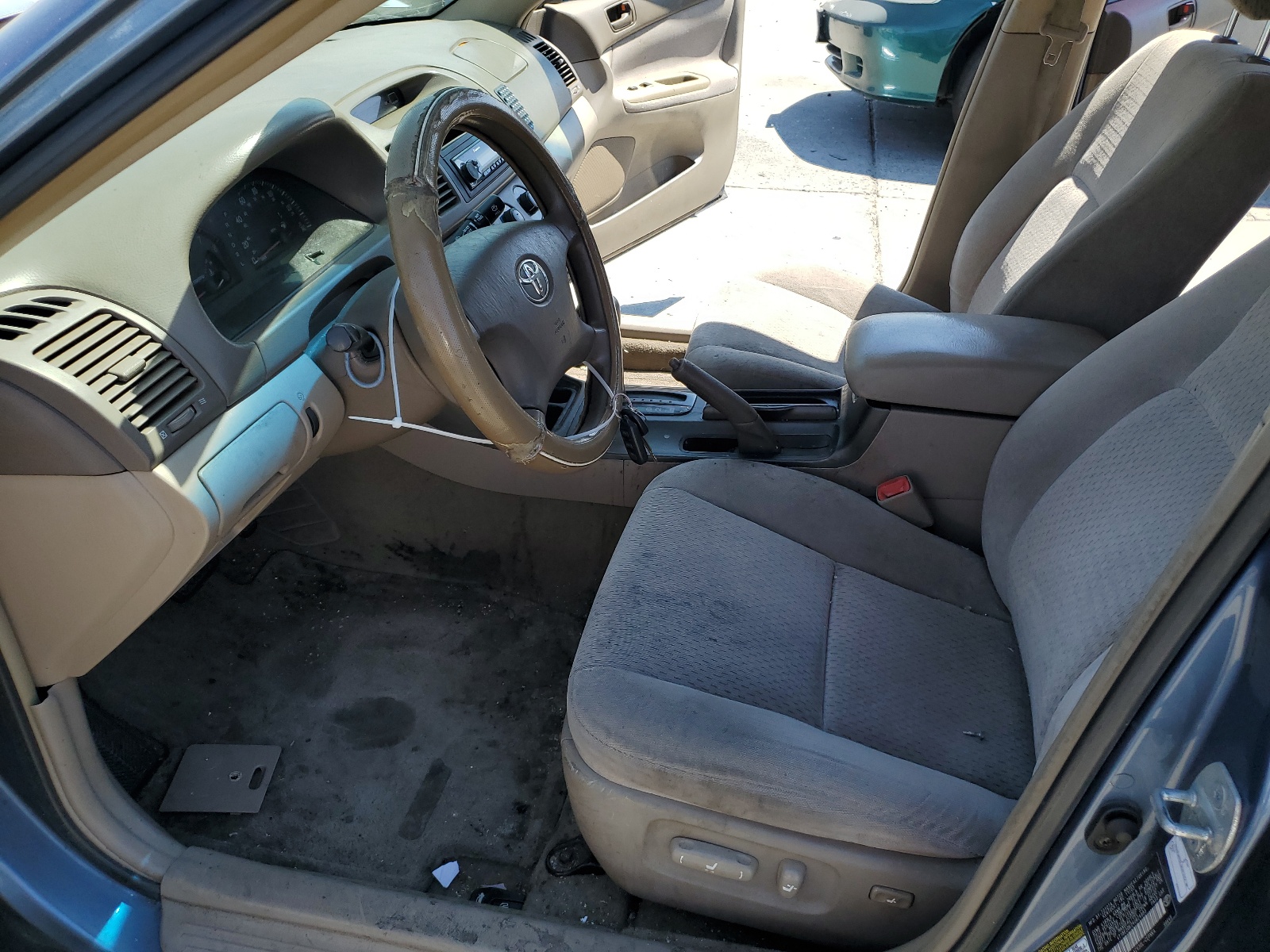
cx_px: 635
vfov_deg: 53.1
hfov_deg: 67.3
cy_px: 476
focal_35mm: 26
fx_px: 954
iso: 50
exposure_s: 1/1000
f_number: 1.5
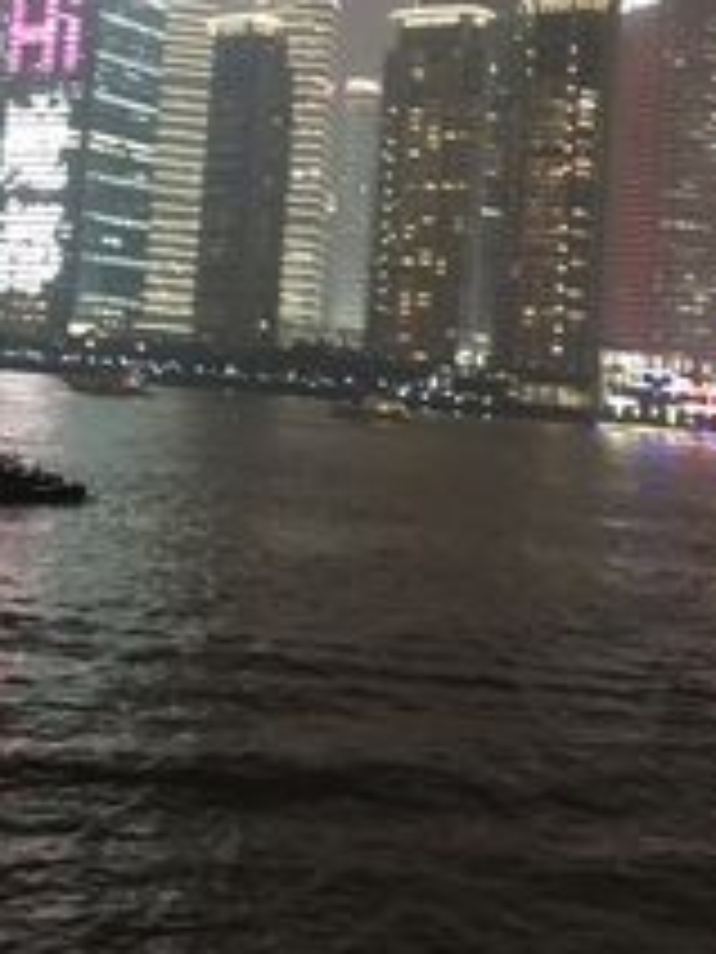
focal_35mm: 66
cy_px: 176
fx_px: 1820
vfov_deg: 28.7
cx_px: 131
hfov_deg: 21.9
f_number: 1.8
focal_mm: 3.95
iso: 783
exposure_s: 1/33.3
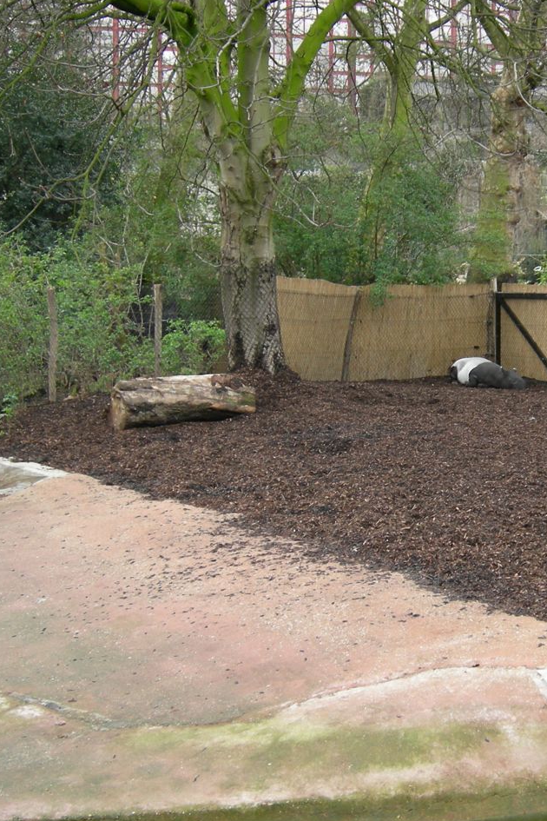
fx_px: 1413
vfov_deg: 32.4
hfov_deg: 21.6
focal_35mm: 62
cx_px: 439
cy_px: 413
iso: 64
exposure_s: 1/140
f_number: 2.9
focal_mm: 9.1
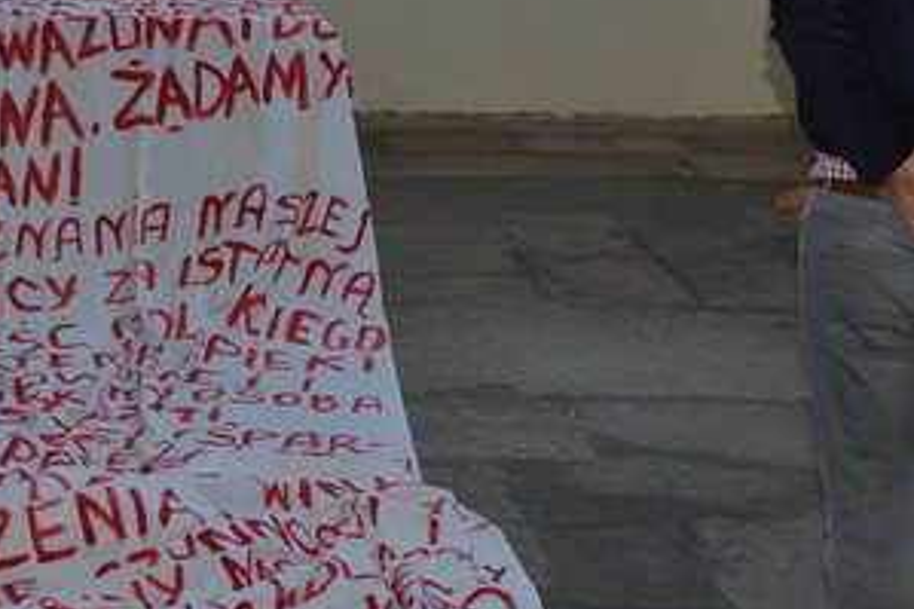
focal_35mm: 103
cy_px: 432
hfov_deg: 19.7
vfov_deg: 13.2
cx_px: 243
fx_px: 2614
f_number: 4
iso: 400
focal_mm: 24
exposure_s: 1/60
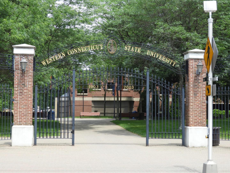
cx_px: 115
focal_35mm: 80
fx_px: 532
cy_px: 86
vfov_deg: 18.4
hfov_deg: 24.4
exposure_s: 1/250
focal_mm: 14.3
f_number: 4.5
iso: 100
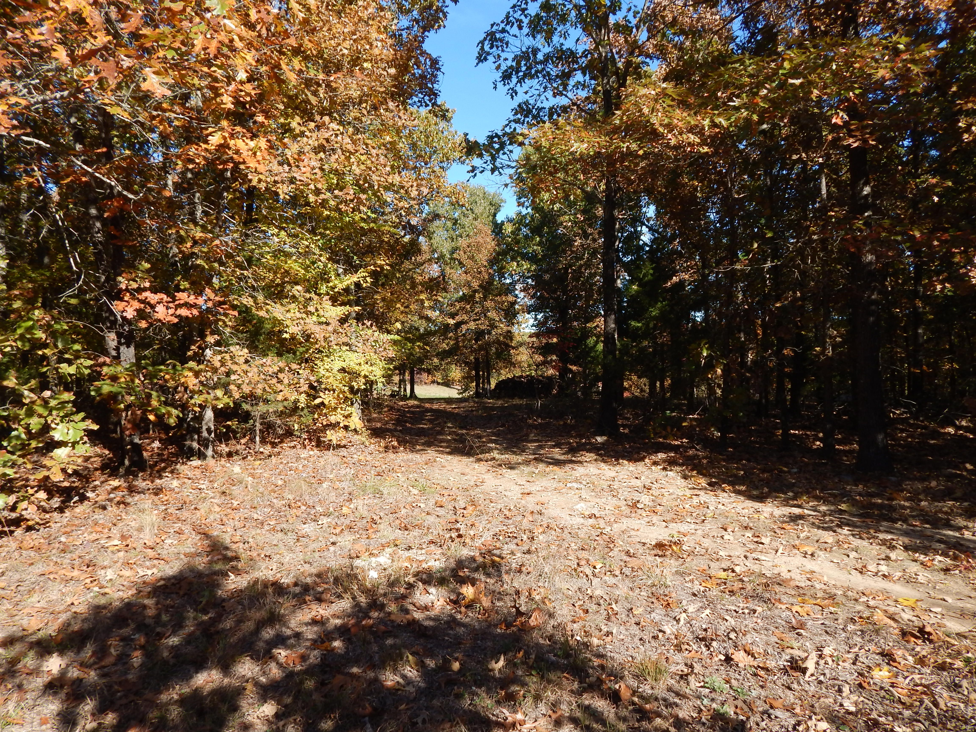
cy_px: 366
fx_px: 620
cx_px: 488
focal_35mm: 22
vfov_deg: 61.1
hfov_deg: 76.4
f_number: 3
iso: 125
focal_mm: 4
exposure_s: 1/800
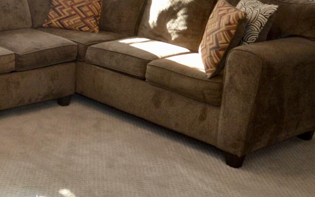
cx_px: 6
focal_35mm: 56
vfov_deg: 22.2
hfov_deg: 33.4
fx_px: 481
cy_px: -6
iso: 400
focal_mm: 10
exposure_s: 1/80
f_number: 4.5
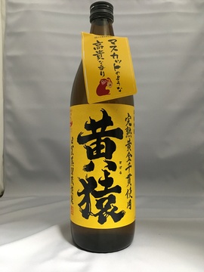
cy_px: 136
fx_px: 228
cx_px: 102
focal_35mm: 29
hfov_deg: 48.2
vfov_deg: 61.7
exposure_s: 1/15
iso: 200
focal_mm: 4.15
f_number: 2.2
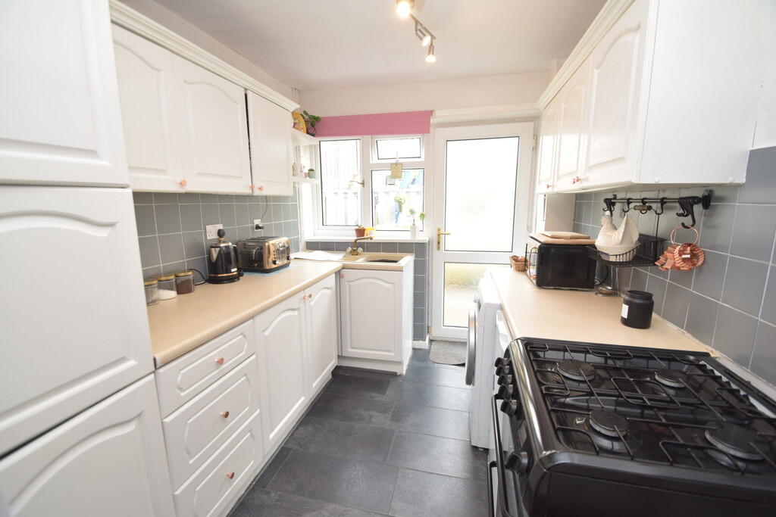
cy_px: 258
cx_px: 388
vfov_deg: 77.3
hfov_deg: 100.4
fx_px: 323
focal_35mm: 15
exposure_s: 1/200
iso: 800
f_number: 4.5
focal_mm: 10
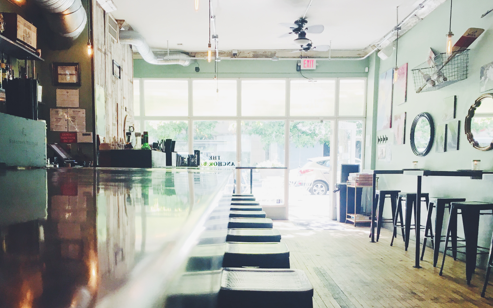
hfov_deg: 54.0
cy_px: 212
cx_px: 237
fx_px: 484
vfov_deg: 34.9
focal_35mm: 36
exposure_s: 1/30
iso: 25
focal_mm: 4.15
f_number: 2.2
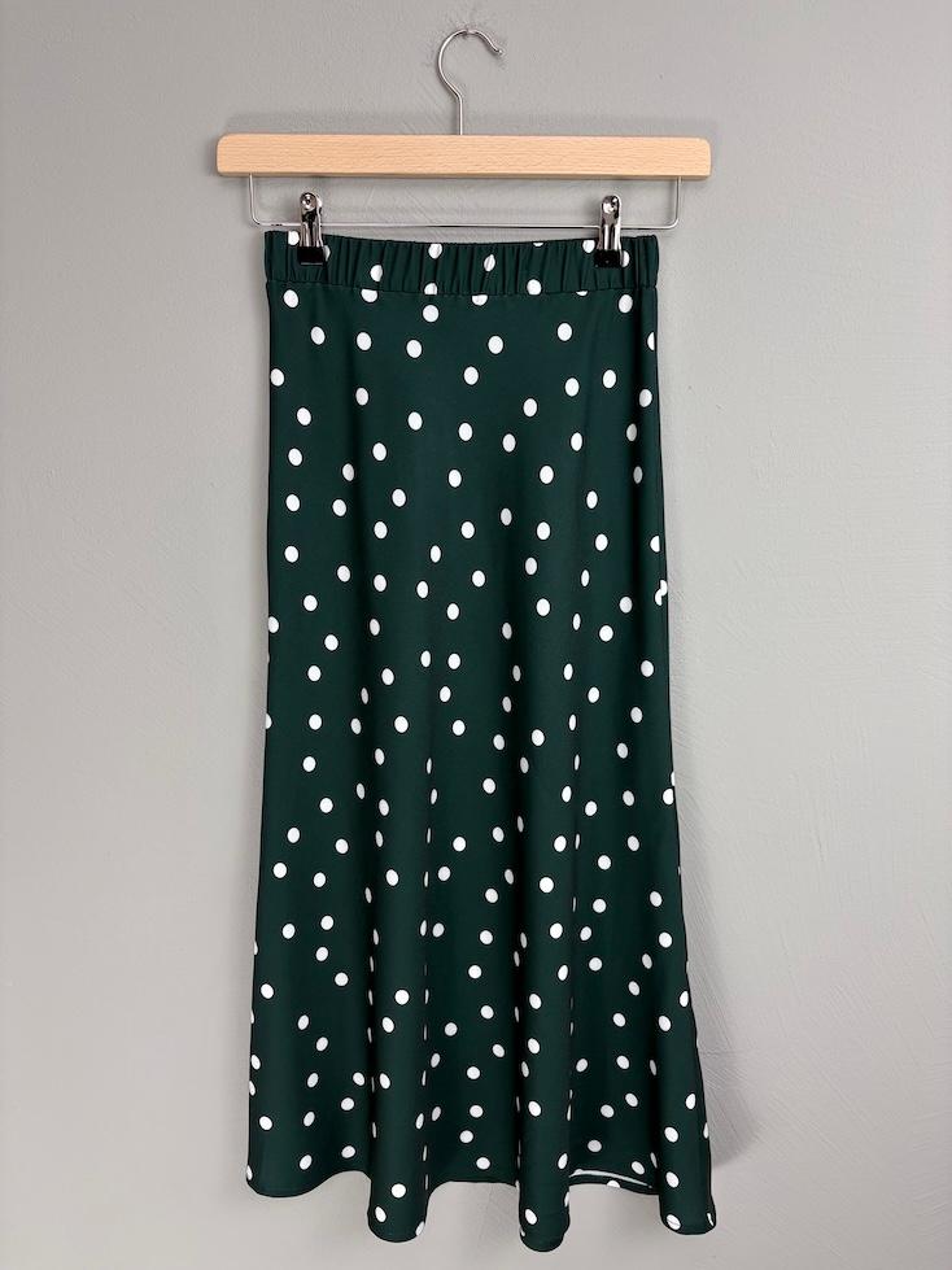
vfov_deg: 67.3
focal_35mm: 26
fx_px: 954
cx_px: 476
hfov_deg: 53.1
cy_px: 635
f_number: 1.6
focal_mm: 5.96
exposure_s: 1/100
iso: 80
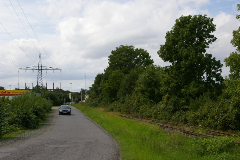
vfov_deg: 23.7
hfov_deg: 35.1
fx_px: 380
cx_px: 120
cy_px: 80
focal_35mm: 57
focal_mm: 38
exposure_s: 1/250
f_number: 11
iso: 200
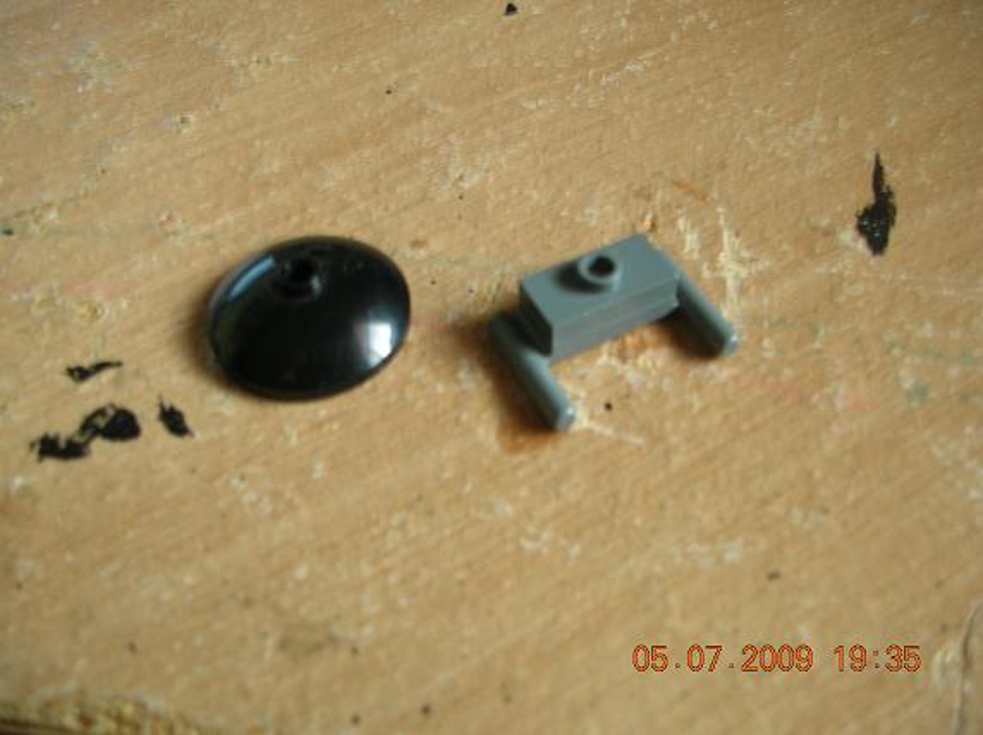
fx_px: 993
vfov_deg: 40.6
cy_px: 368
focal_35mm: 35
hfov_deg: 52.7
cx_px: 492
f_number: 2.8
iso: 76
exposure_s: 1/5.6
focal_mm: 5.8
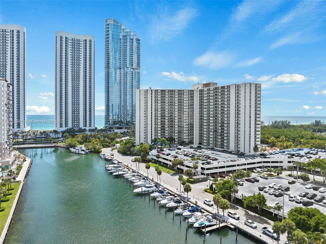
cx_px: 163
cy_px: 122
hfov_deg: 71.6
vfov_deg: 56.7
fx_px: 226
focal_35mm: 24
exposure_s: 1/2000
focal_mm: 12.29
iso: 100
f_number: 2.8
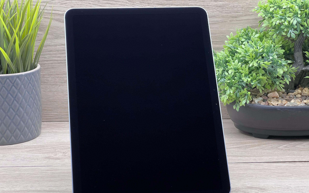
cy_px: 111
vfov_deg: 15.9
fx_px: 691
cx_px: 155
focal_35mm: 82
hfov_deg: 25.2
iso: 160
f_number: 2.8
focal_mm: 9
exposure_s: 1/100
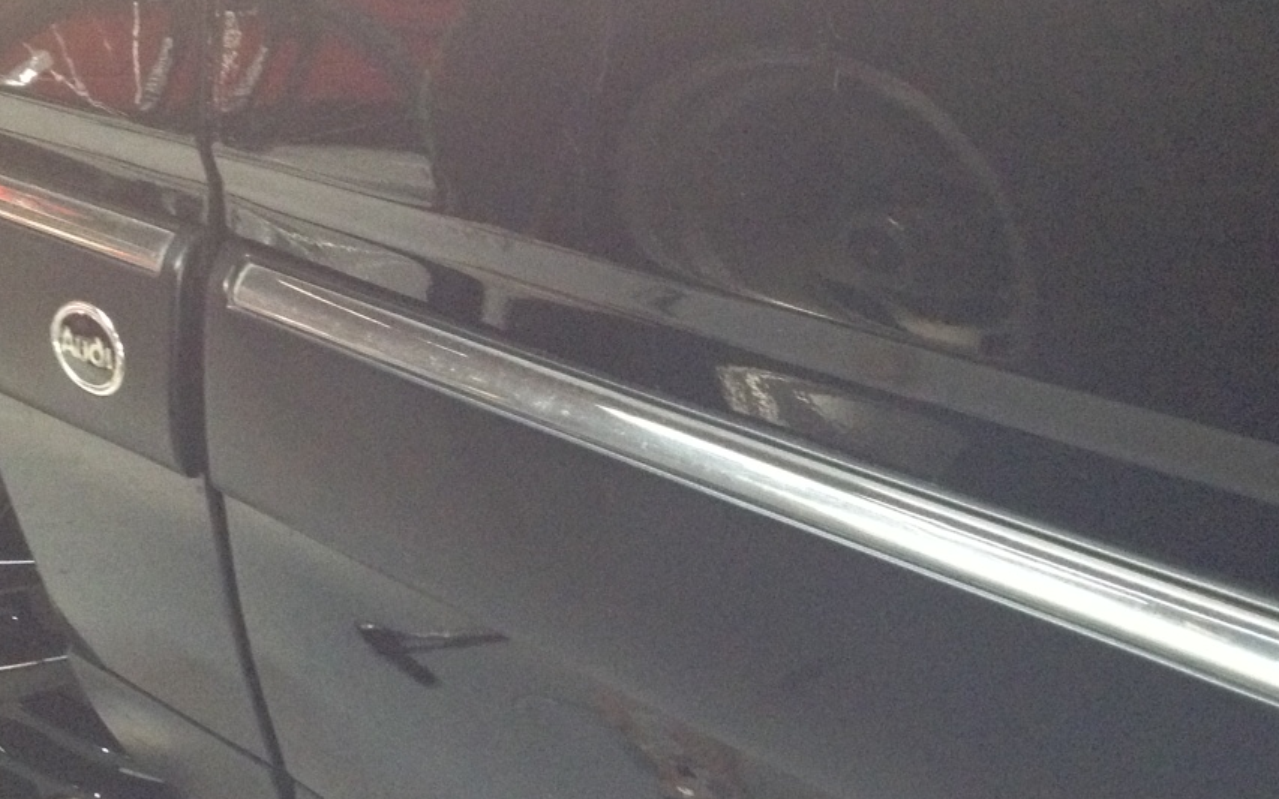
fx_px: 2475
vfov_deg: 18.3
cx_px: 540
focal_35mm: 71
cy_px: 474
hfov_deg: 28.9
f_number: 2.4
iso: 400
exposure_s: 1/20
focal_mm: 4.28
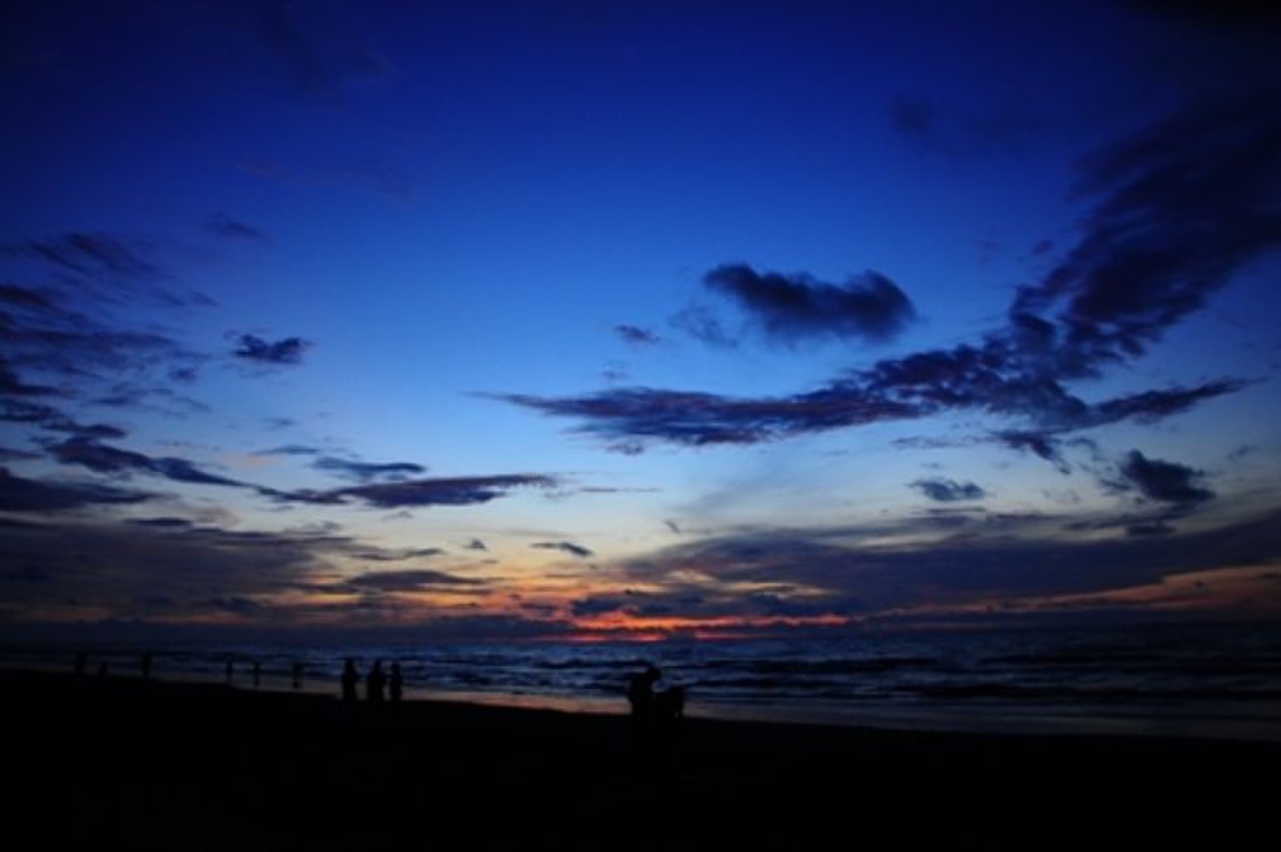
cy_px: 426
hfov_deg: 67.4
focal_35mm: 27
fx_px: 960
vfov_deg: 47.9
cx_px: 640
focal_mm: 18
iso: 250
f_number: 5.6
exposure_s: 1/100
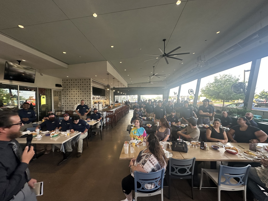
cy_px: 100
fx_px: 108
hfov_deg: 102.1
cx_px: 134
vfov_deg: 85.7
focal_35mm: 14
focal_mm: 2.22
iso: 200
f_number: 2.2
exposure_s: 1/120
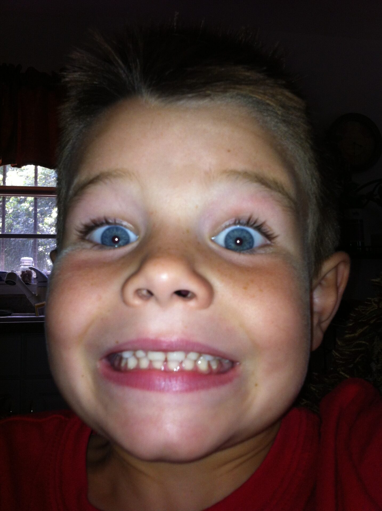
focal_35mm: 35
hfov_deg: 40.6
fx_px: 516
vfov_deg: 52.7
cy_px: 256
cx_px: 191
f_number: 2.8
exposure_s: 1/63
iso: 80
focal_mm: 3.85
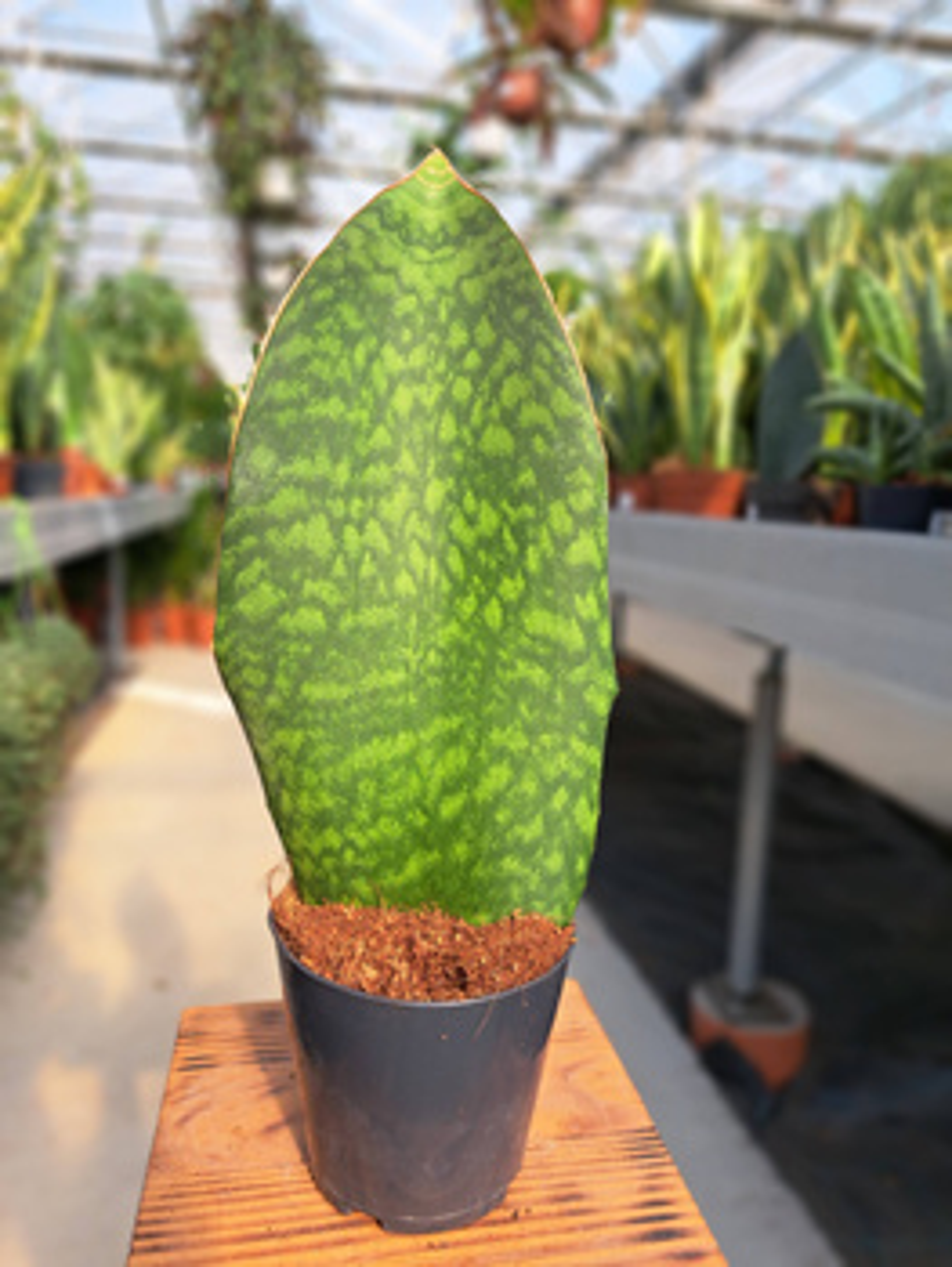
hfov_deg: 56.9
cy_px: 634
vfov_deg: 71.6
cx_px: 476
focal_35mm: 24
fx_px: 879
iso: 50
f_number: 1.8
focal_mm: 5.23
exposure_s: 1/341
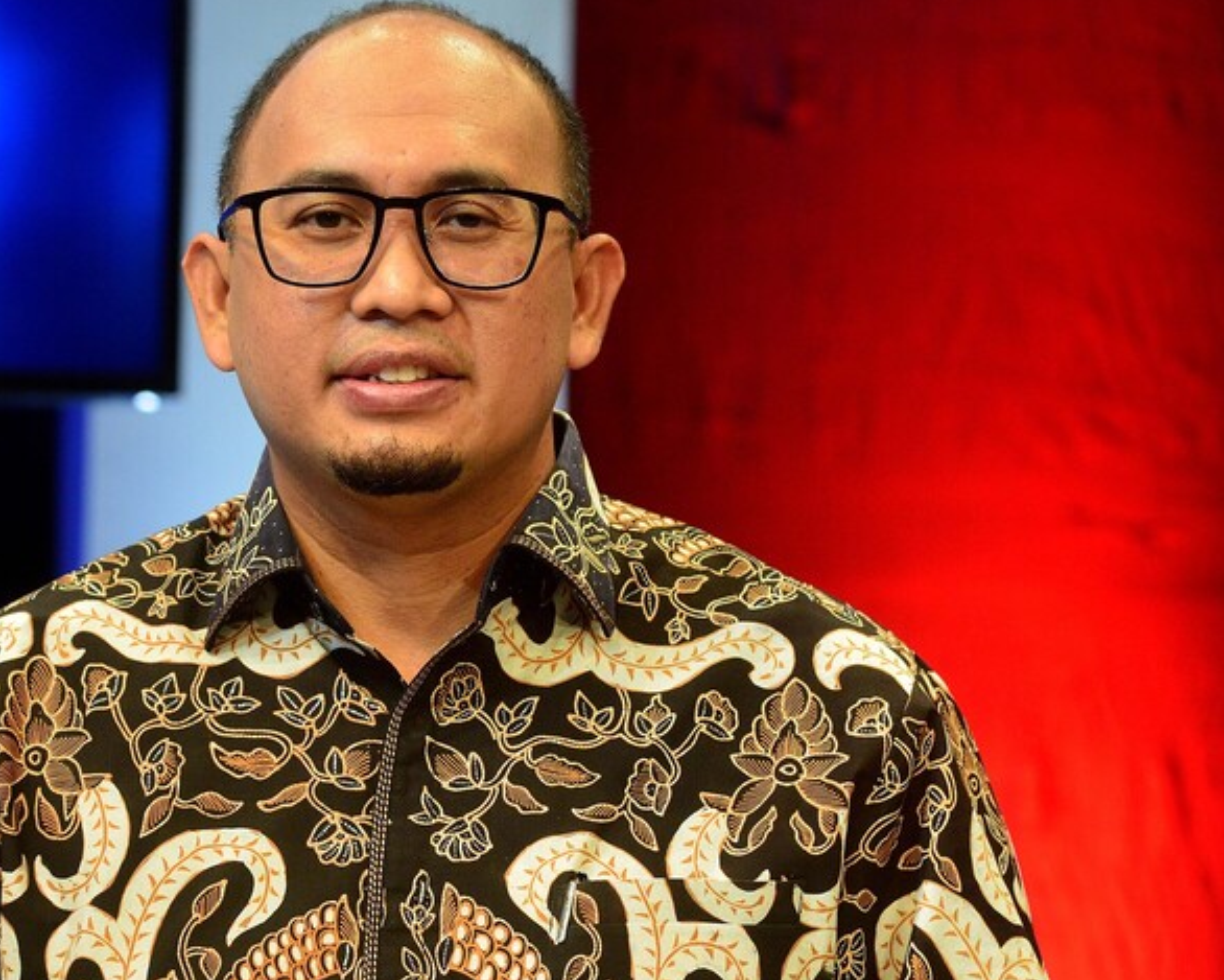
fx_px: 6268
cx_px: 493
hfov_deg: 11.1
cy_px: 513
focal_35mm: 173
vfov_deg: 8.9
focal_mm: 120
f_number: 6.3
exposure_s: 1/125
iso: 2000
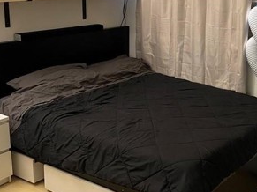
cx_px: 248
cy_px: 70
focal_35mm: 55
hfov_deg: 32.5
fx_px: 408
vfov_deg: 26.4
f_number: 1.6
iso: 500
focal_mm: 5.1
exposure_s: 1/53
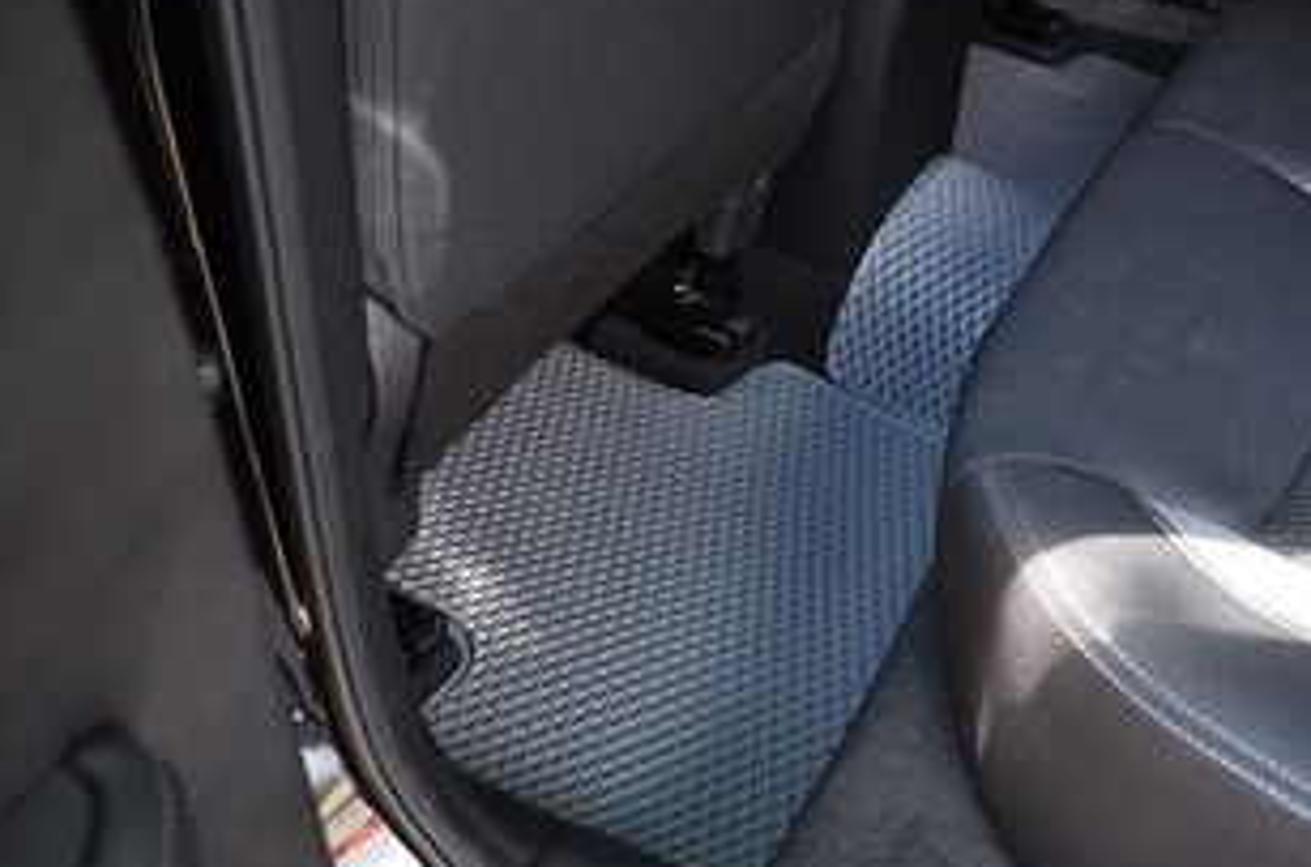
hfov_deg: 47.5
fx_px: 1489
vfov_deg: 32.3
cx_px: 717
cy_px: 534
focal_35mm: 41
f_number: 4
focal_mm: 20
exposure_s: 1/60
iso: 500
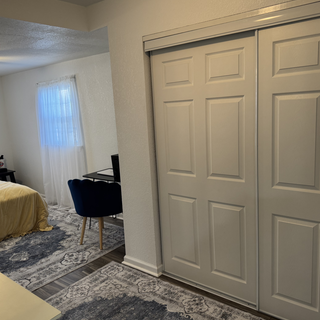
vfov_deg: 55.6
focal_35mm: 29
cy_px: 160
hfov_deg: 55.6
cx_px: 154
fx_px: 303
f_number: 1.78
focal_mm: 6.76
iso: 160
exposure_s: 1/60
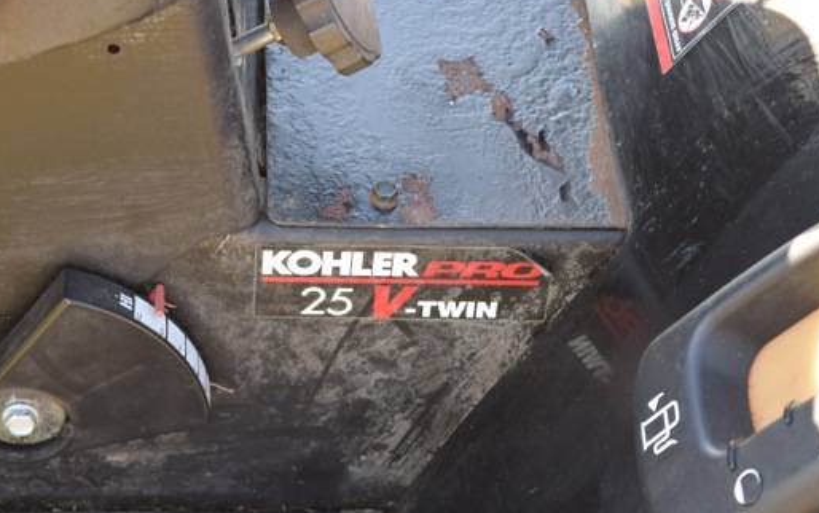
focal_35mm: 105
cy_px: 292
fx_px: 2337
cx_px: 343
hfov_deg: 19.9
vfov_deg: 12.5
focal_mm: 55
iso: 400
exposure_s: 1/100
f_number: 5.6
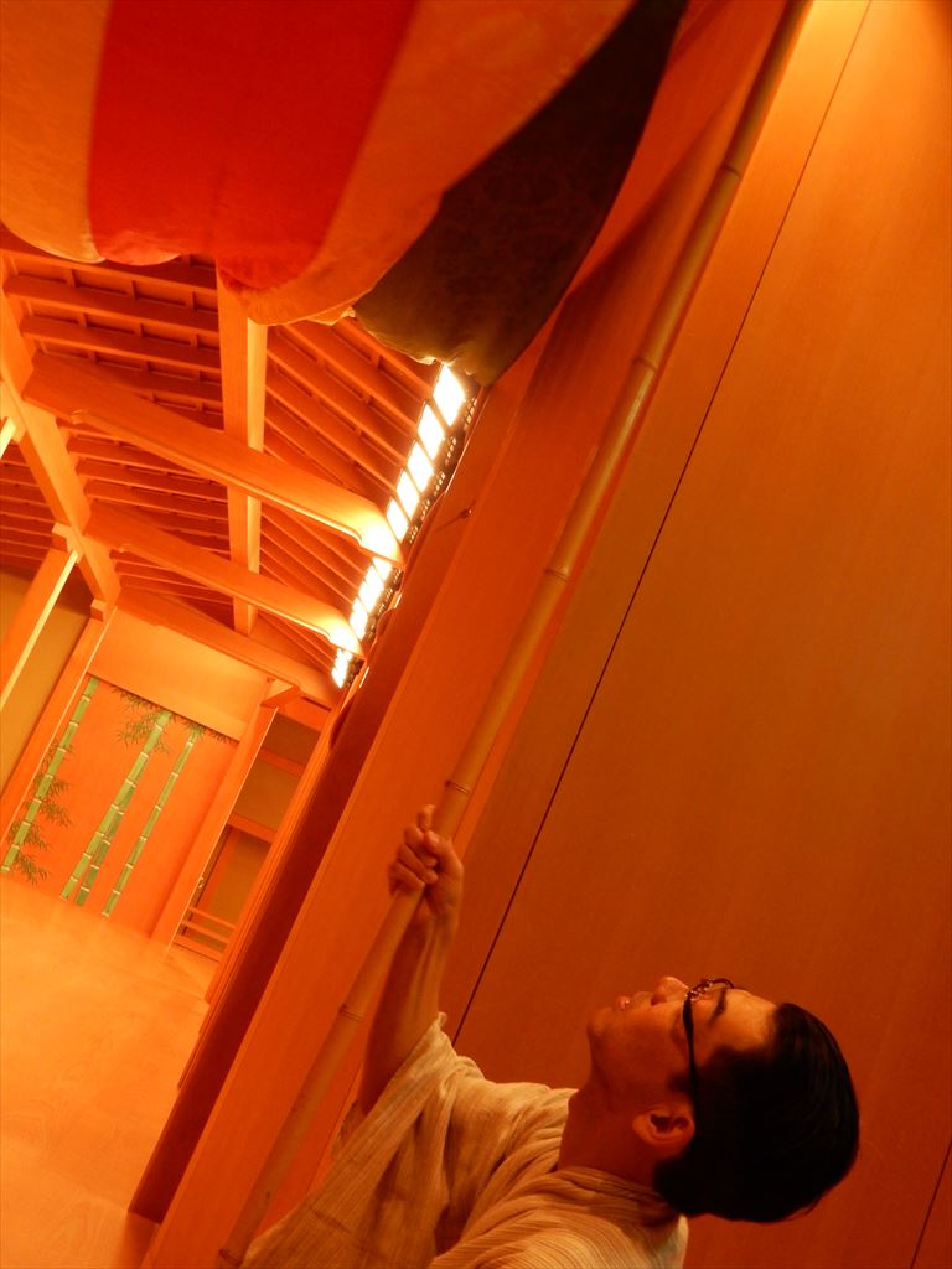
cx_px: 476
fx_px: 1577
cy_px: 634
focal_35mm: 43
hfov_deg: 33.6
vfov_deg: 43.9
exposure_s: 1/8
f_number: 4.2
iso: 400
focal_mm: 7.6
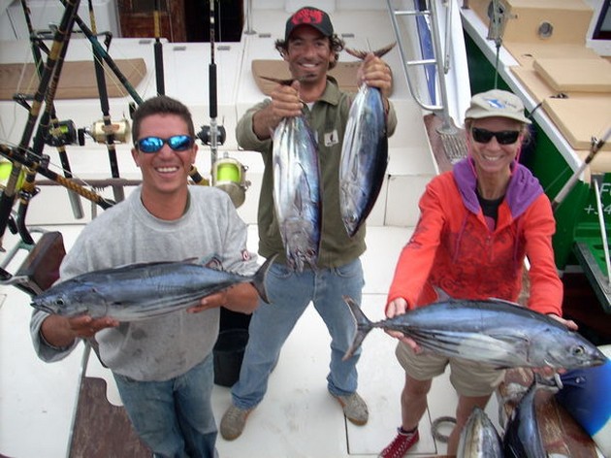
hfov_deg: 50.2
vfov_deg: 38.6
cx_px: 306
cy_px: 229
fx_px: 653
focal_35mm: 37
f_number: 2.8
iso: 64
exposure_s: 1/60
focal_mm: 6.2
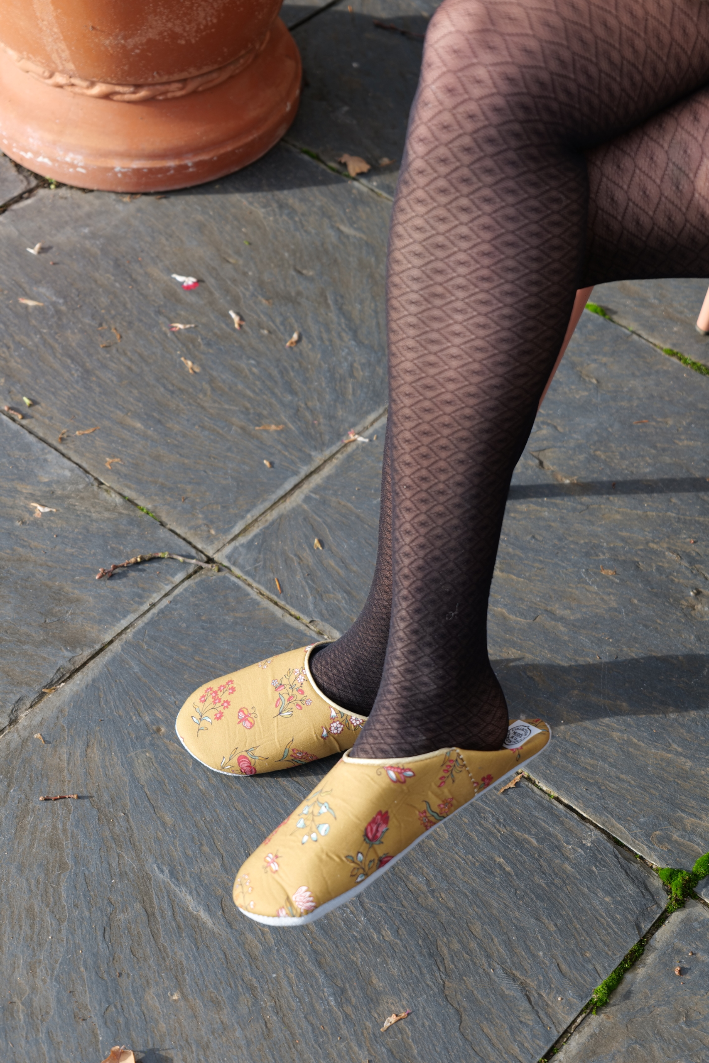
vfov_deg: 33.4
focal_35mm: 60
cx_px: 354
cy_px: 532
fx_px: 1772
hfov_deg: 22.6
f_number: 5.6
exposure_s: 1/125
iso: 100
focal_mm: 60
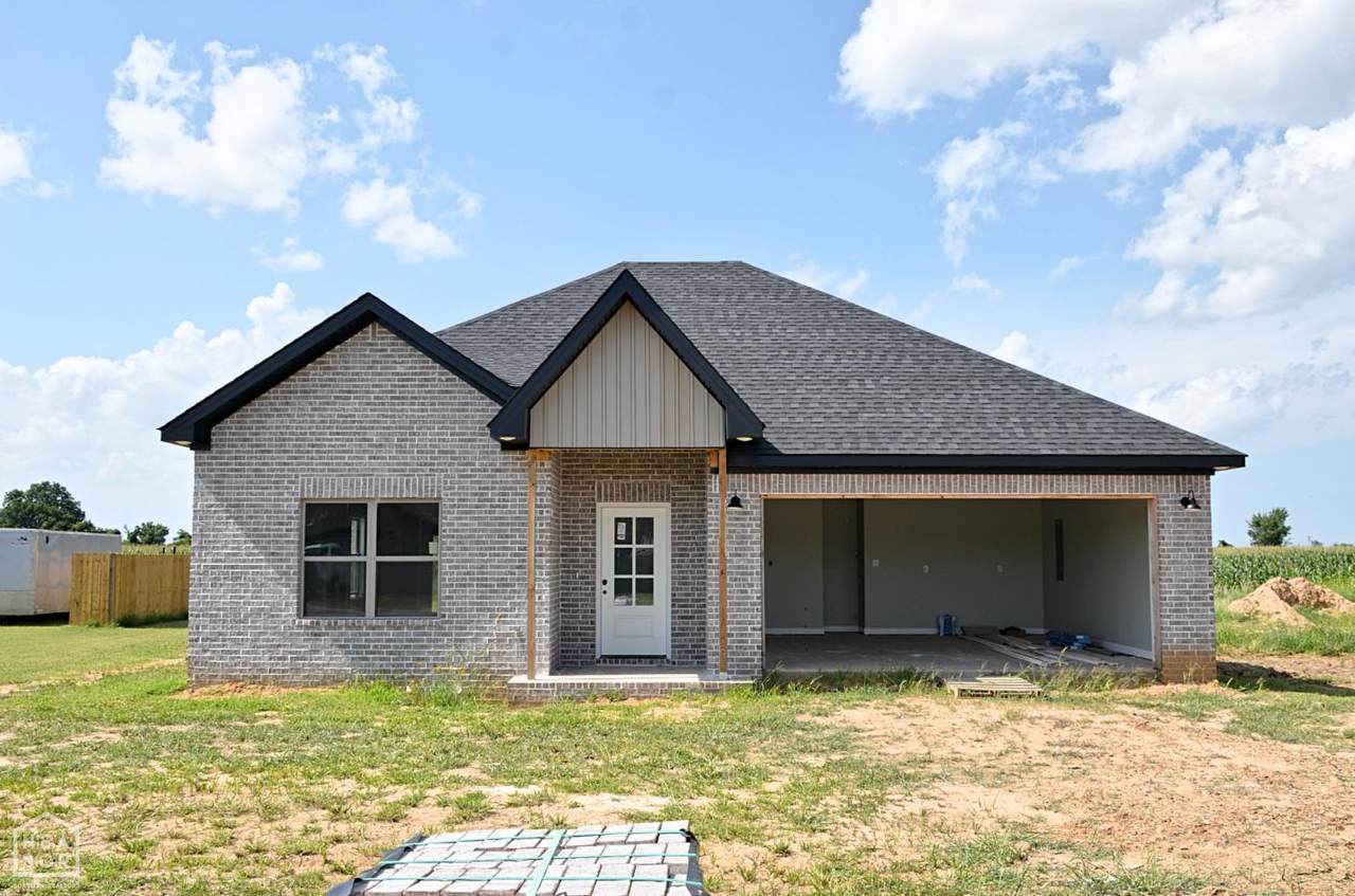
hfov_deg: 62.0
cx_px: 678
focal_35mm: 30
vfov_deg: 43.4
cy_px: 448
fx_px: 1127
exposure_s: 1/250
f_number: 8
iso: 100
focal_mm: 20
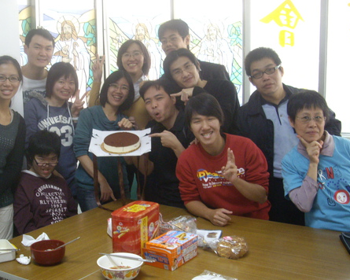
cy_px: 164
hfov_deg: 37.1
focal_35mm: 50
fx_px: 518
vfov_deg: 30.2
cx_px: 129
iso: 400
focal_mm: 7.9
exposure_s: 1/60
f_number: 2.8
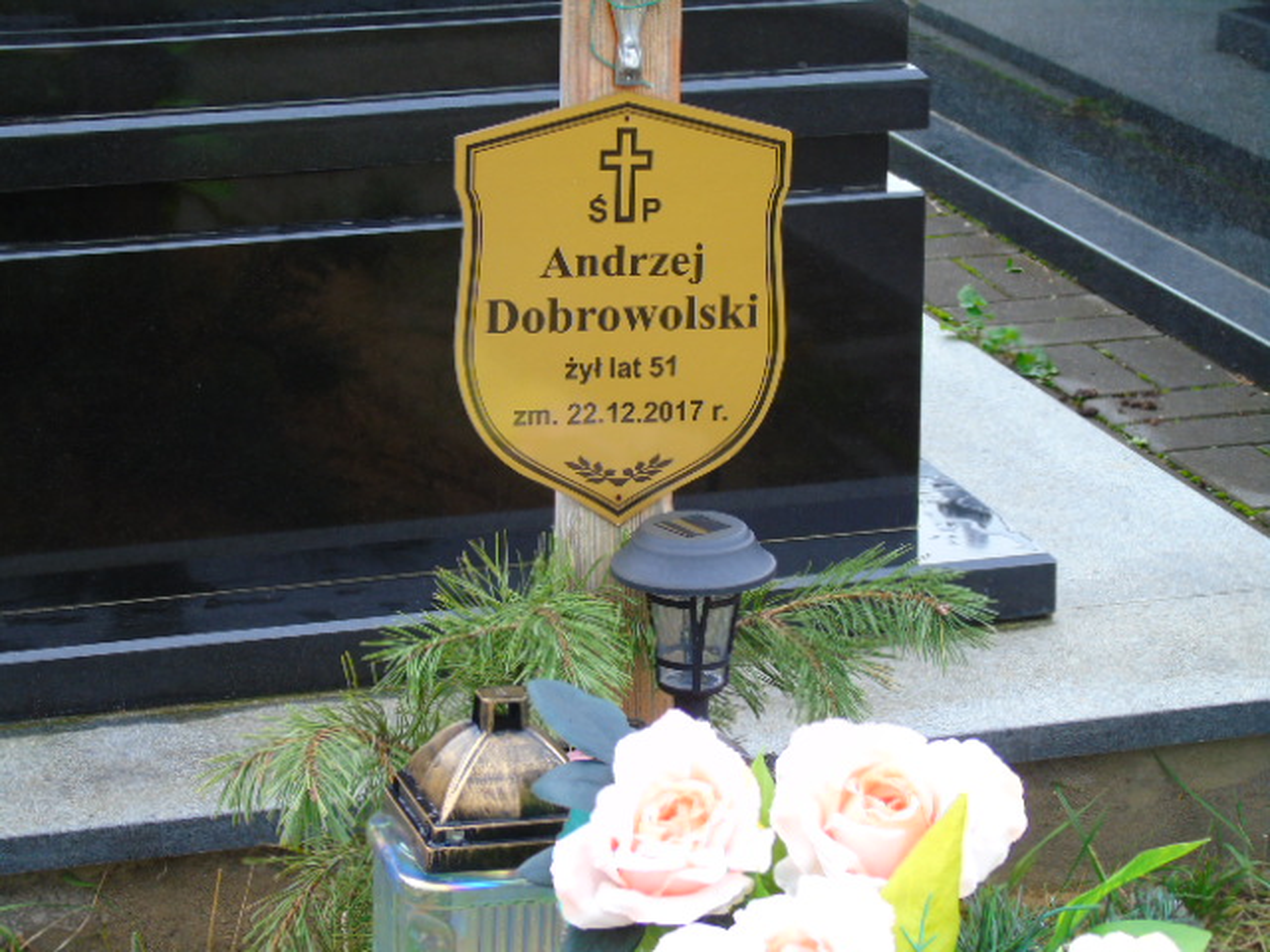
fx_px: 3962
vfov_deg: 13.7
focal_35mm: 108
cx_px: 635
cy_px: 476
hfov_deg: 18.2
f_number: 4.4
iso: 100
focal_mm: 19
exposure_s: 1/30
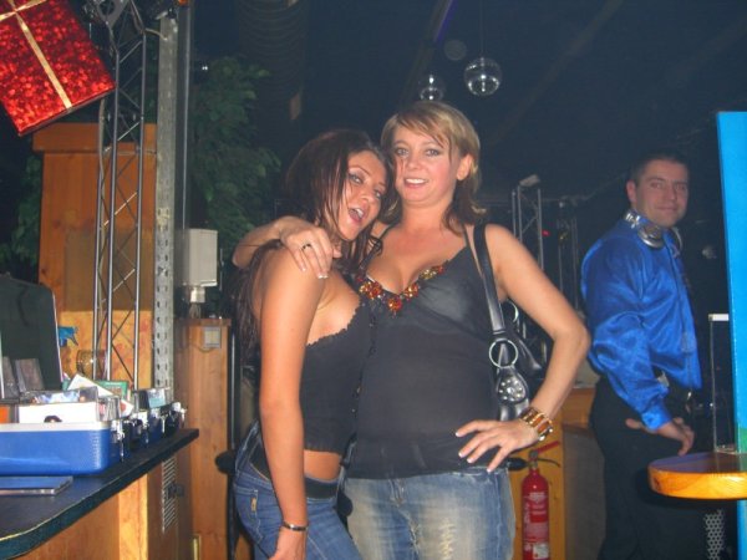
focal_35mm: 38
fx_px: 820
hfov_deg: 49.0
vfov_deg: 37.7
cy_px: 280
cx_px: 374
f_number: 2.8
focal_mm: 7.9
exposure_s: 1/60
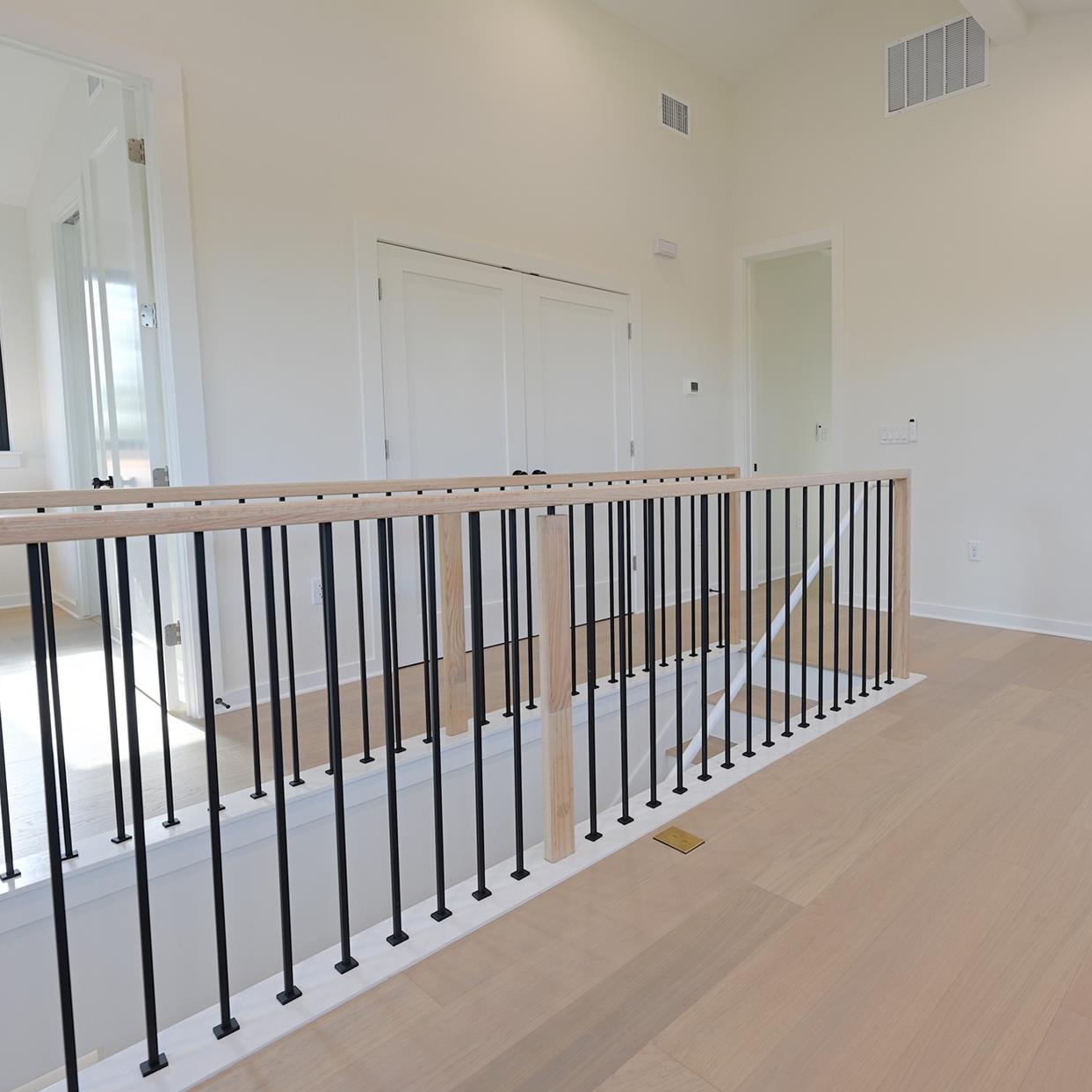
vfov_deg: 72.0
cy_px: 501
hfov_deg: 68.5
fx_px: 749
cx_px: 788
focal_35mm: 21
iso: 100
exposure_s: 1/10
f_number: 5.6
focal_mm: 15
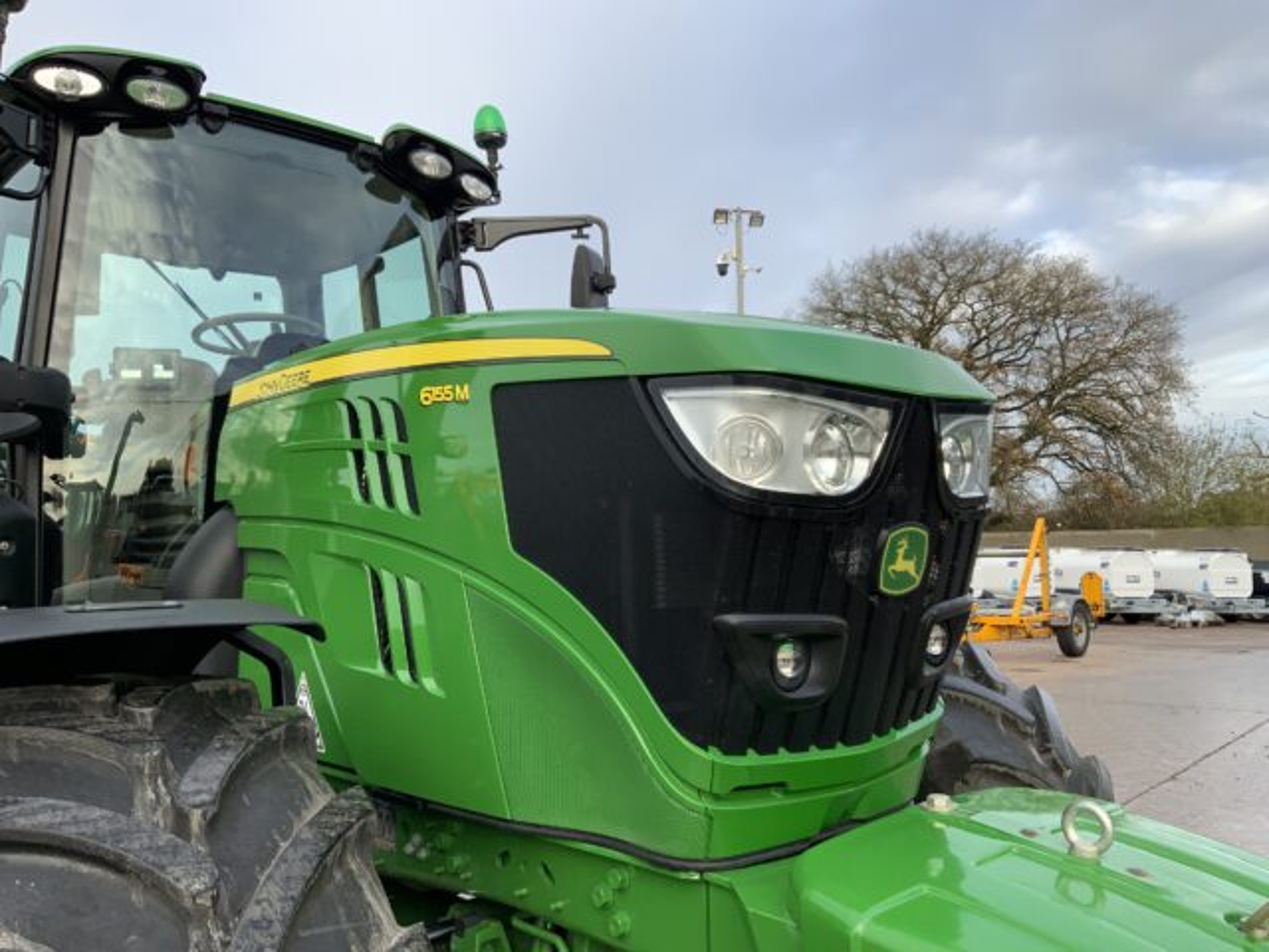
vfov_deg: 48.2
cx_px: 634
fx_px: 1063
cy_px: 476
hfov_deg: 61.7
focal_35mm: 29
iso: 16
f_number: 1.8
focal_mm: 3
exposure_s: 1/303
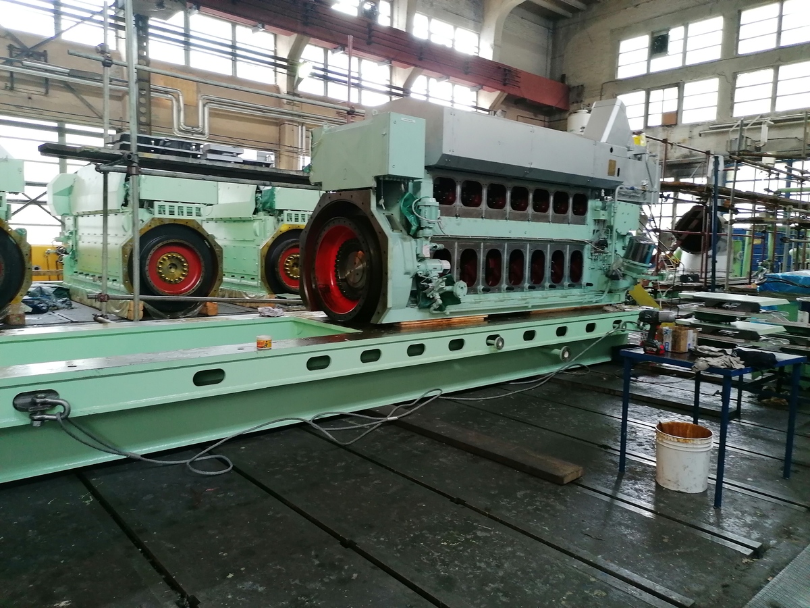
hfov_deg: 65.3
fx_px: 632
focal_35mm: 27
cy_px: 304
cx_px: 405
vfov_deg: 51.4
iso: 200
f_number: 1.8
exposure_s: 1/36
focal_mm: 4.75
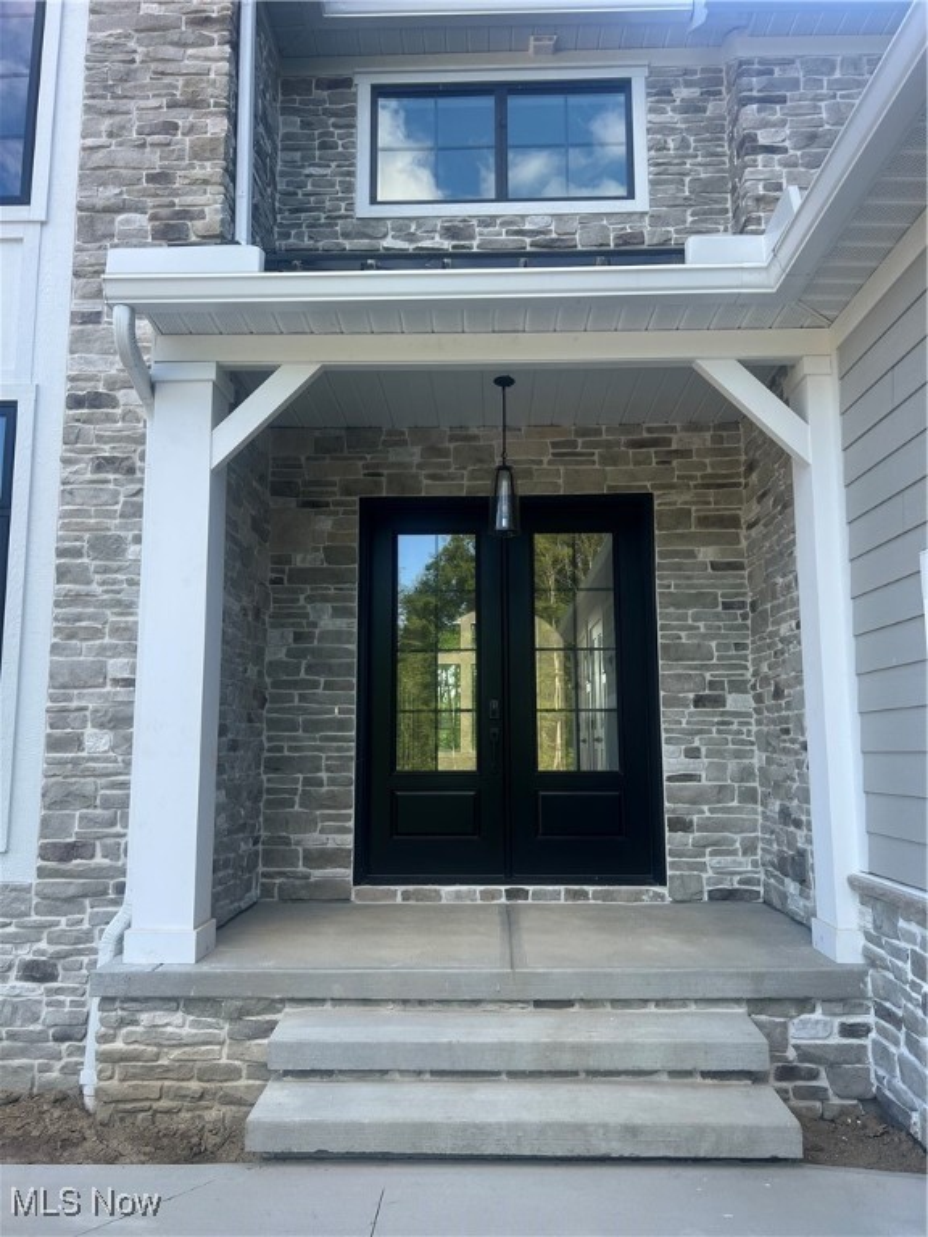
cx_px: 464
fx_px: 929
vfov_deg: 67.3
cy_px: 618
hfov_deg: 53.1
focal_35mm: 26
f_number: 1.5
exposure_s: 1/628
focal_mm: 5.7
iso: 50
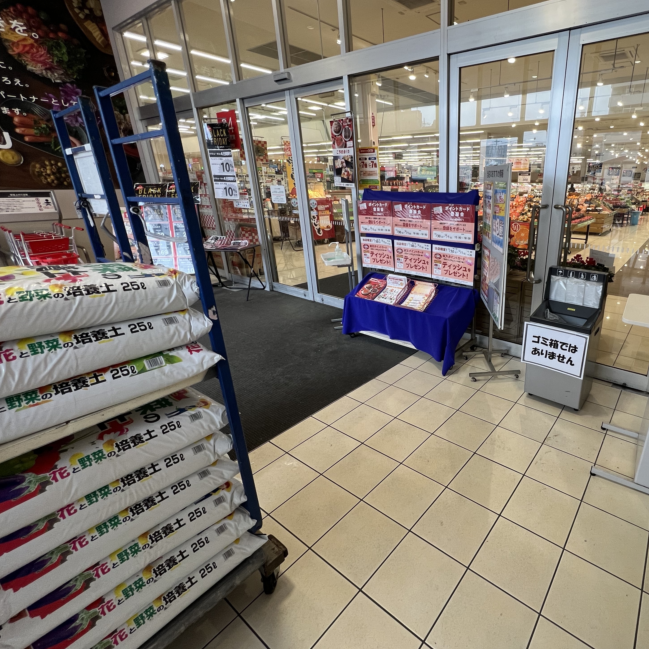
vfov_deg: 87.4
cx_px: 444
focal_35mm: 16
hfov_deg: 83.7
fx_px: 339
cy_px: 314
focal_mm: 1.57
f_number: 1.8
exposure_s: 1/100
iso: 125
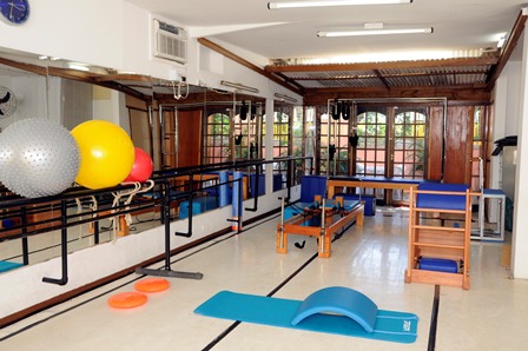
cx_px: 264
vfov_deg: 39.9
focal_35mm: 33
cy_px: 176
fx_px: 484
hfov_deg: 57.3
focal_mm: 22
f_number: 8
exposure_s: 1/60
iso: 400
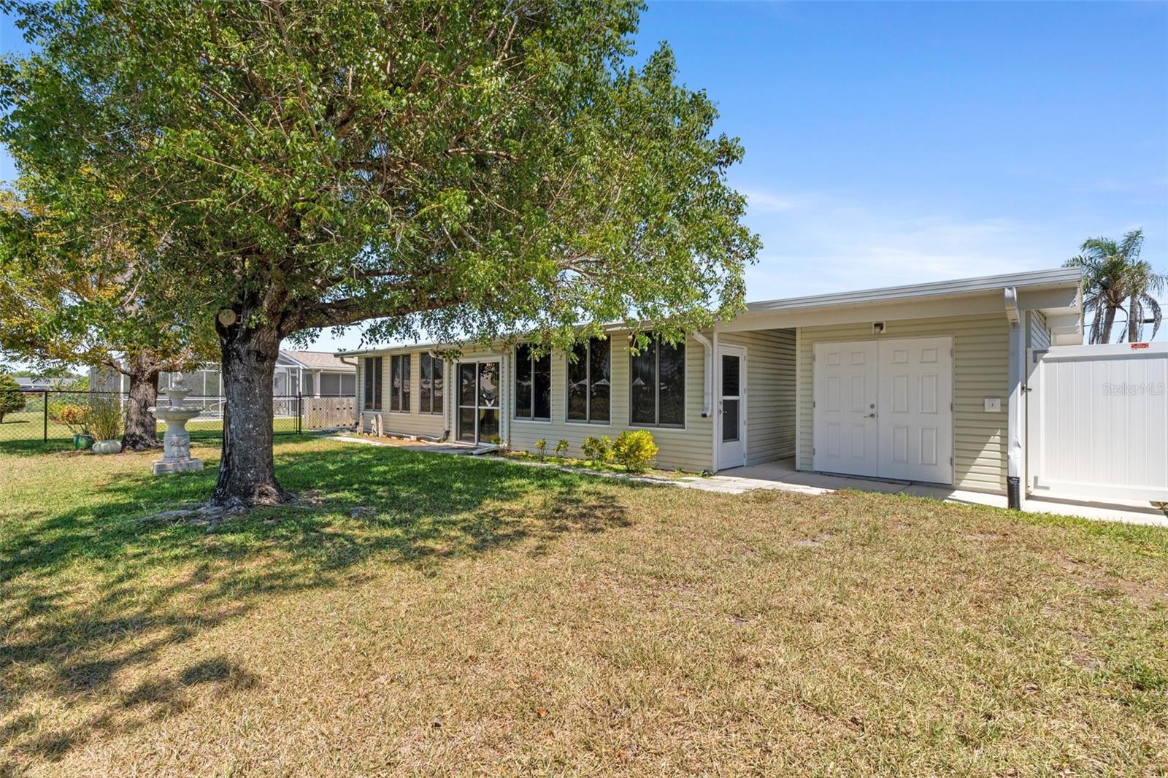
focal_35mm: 17
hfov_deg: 94.0
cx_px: 584
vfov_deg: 71.1
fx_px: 545
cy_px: 389
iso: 100
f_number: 8
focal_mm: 11.2
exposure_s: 1/400
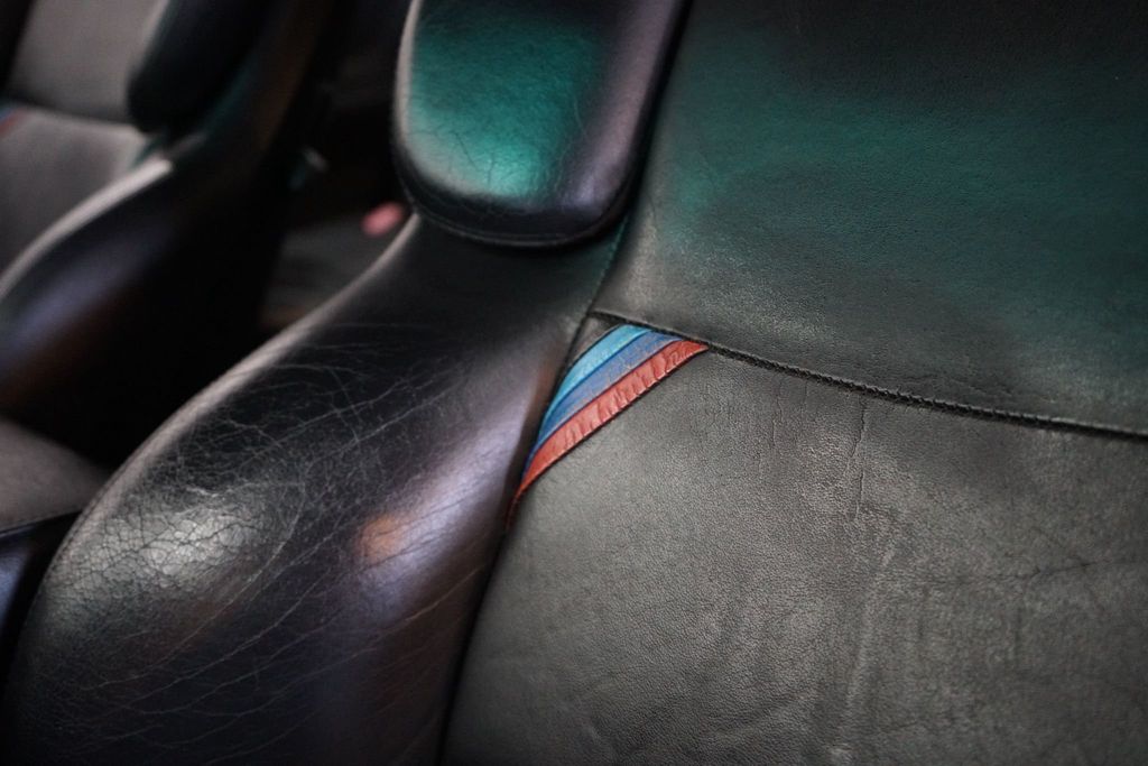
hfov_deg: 51.9
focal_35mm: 37
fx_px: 1180
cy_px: 383
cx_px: 574
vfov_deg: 36.0
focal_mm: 37
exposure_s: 1/80
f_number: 4
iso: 10000
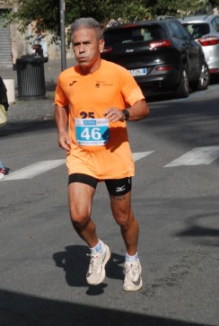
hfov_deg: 7.4
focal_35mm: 186
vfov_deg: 11.0
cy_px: 177
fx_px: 1686
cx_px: 60
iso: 1000
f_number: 9
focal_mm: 75
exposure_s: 1/2000
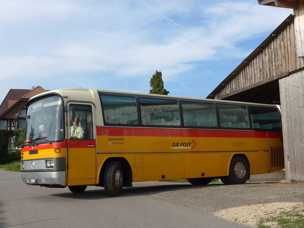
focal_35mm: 52
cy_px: 114
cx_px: 152
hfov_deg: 36.8
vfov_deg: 28.0
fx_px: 457
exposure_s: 1/800
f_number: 3.3
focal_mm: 10.7
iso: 80
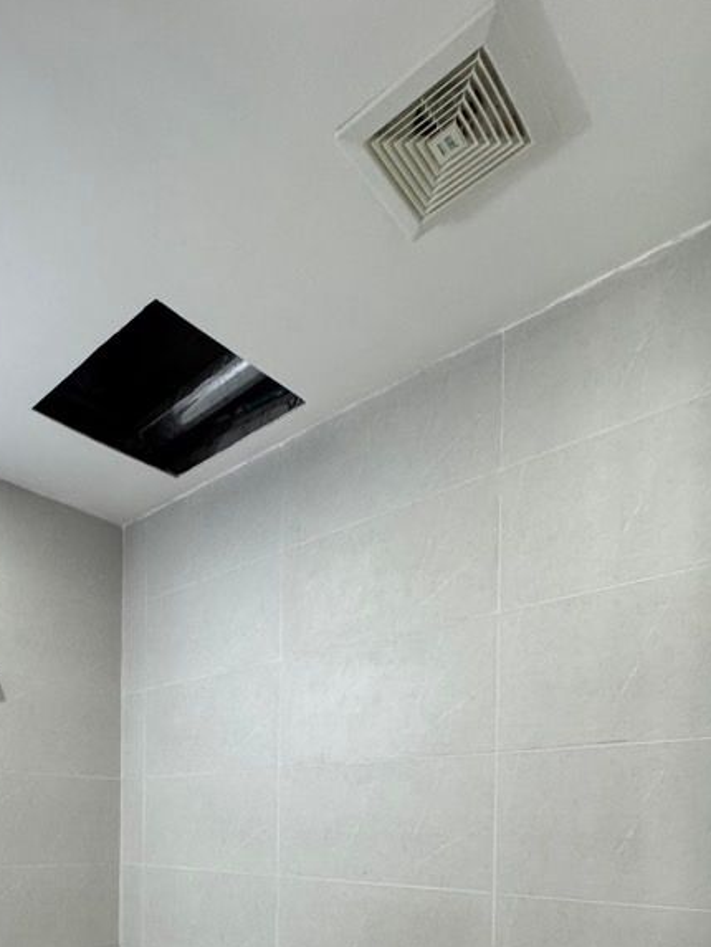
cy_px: 835
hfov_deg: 52.7
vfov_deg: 60.0
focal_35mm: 25
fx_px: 684
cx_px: 187
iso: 250
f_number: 2.2
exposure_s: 1/100
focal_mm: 2.22
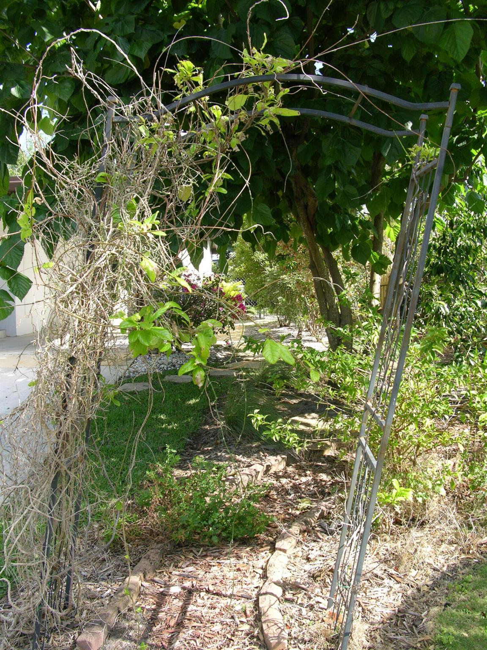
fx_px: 657
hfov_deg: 40.7
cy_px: 325
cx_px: 244
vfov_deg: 52.6
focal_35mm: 35
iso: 50
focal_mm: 8.9
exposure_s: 1/97.1
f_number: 4.5
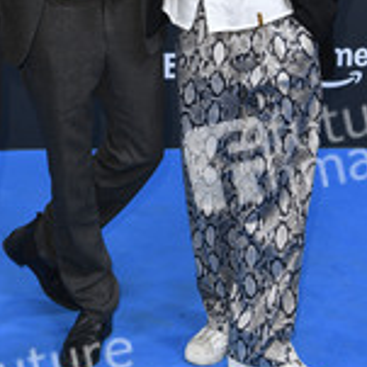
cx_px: 87
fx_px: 972
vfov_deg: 20.9
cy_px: 32
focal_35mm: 81
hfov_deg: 21.2
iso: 400
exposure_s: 1/400
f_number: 4
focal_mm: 36
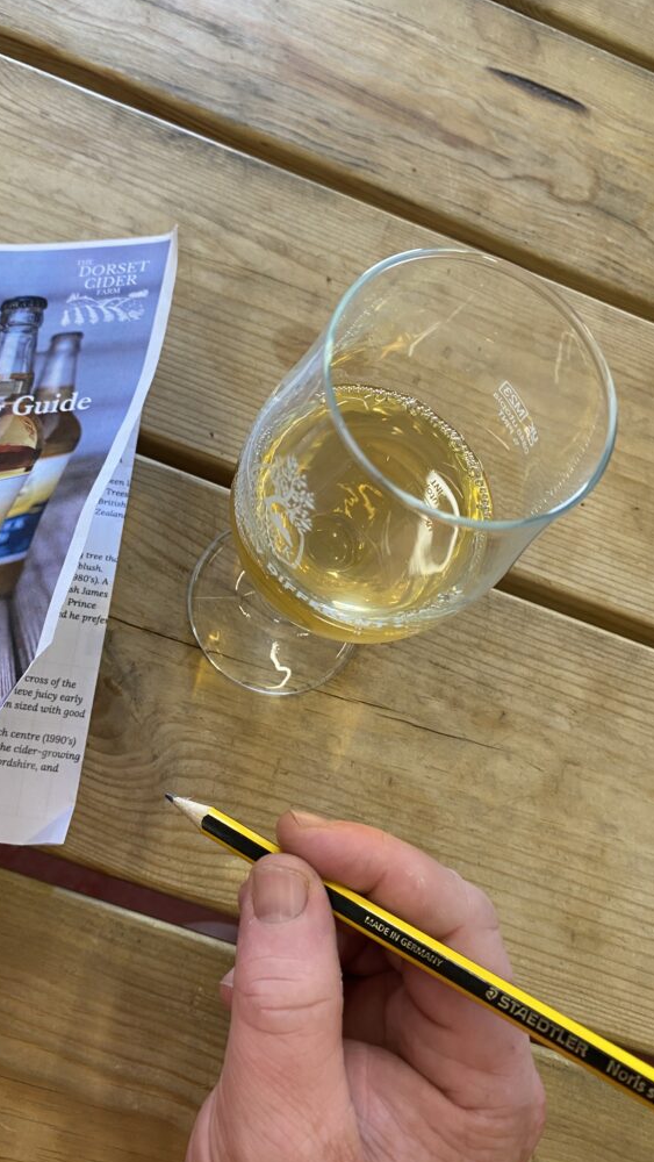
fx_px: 893
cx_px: 233
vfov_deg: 66.1
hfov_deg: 39.9
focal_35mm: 29
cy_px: 583
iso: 80
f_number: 1.8
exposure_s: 1/50
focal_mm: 4.25
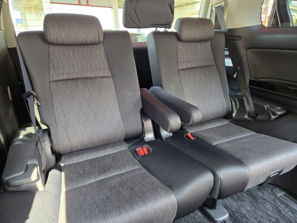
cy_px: 112
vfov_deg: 58.9
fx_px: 197
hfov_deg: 73.9
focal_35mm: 23
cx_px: 148
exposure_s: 1/100
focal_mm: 5.4
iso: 250
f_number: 1.8
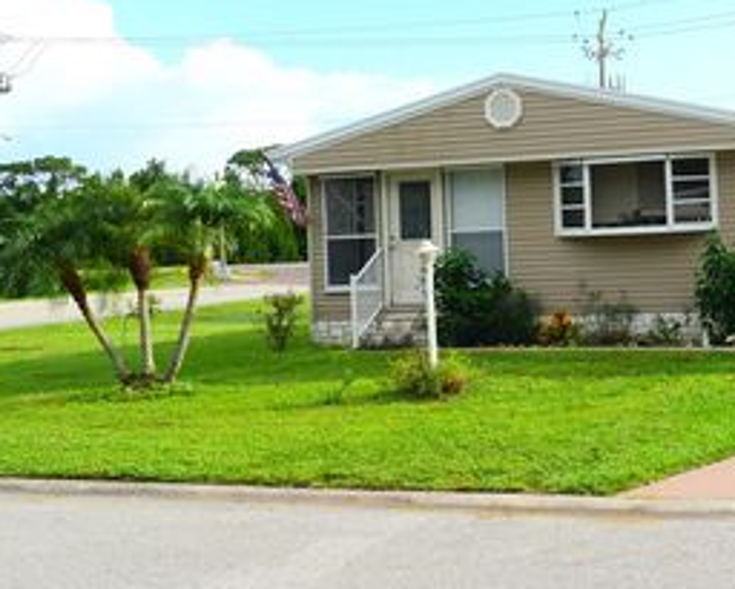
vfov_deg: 27.5
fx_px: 1197
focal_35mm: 55
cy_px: 217
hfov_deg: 32.1
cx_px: 692
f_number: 9
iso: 100
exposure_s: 1/200
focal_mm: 20
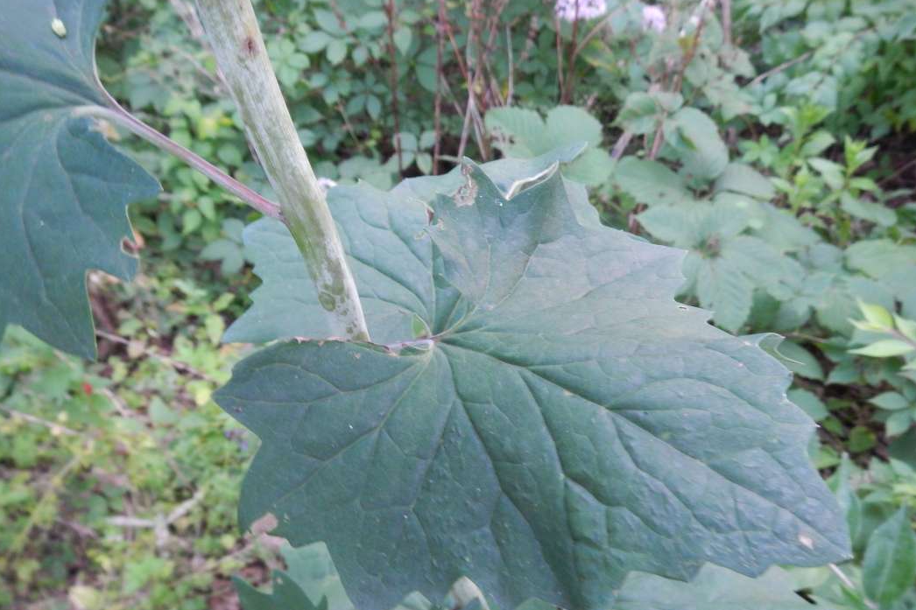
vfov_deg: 37.8
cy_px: 329
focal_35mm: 35
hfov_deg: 54.4
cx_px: 463
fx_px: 890
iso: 400
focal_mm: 5.9
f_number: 3.9
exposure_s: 1/25
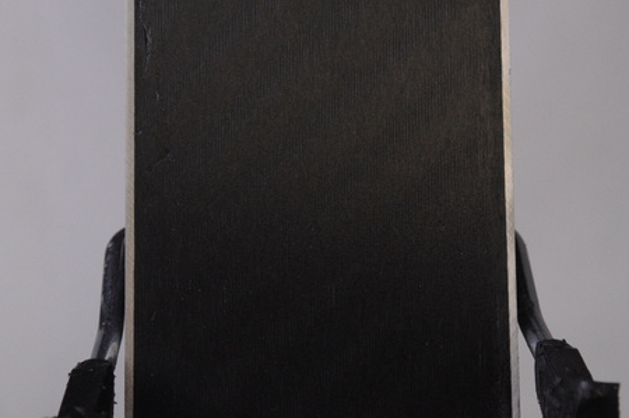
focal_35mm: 158
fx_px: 2749
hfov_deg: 13.1
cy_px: 209
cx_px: 314
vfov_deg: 8.7
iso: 3200
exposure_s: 1/125
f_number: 16
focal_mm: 105
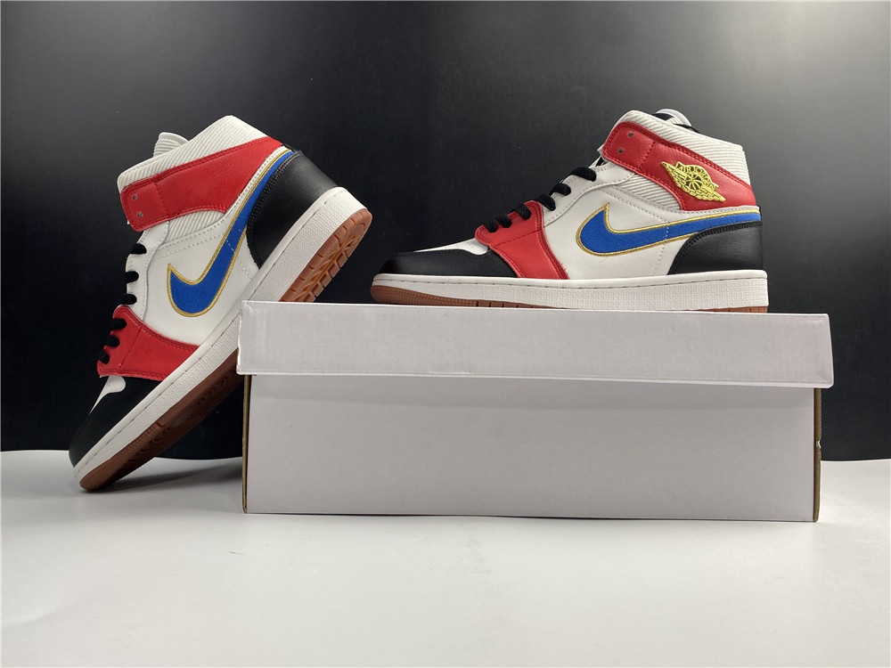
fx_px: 669
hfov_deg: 67.3
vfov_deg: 53.1
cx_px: 446
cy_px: 334
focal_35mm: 26
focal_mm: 4.25
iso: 40
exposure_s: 1/100
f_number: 1.8
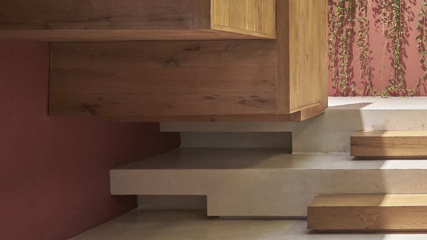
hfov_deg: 43.5
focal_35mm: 40
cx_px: 423
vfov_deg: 29.0
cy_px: 45
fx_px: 453
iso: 250
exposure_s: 1/250
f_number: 5
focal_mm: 18
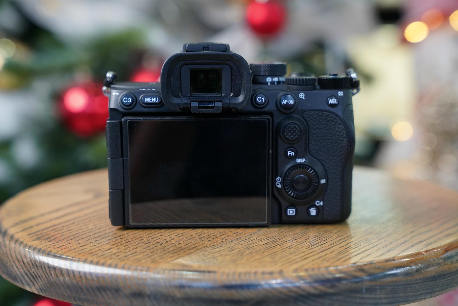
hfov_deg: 35.2
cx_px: 229
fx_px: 721
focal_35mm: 57
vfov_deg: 23.9
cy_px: 153
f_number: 4.5
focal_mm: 56.7
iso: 2500
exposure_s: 1/200
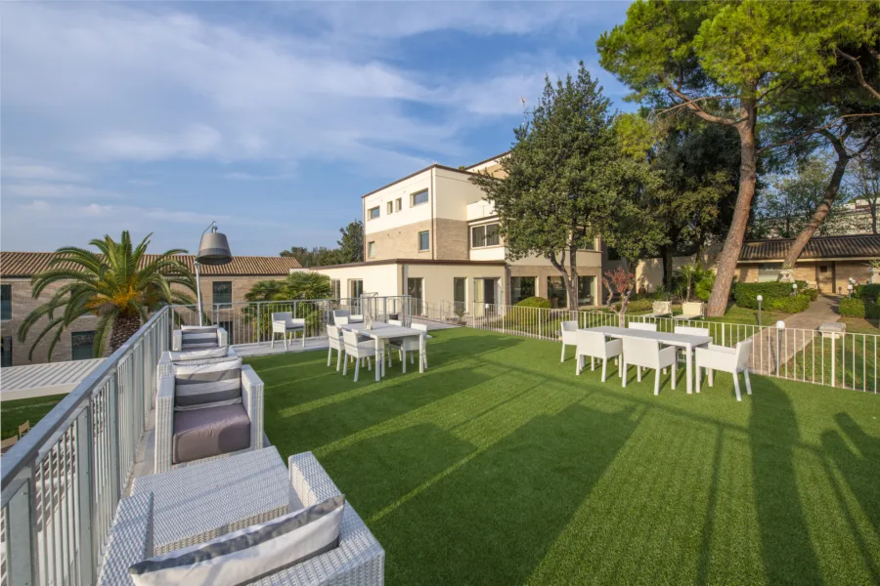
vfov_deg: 81.2
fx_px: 342
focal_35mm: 14
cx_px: 440
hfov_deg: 104.3
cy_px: 293
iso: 100
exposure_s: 1/250
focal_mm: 14
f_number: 9
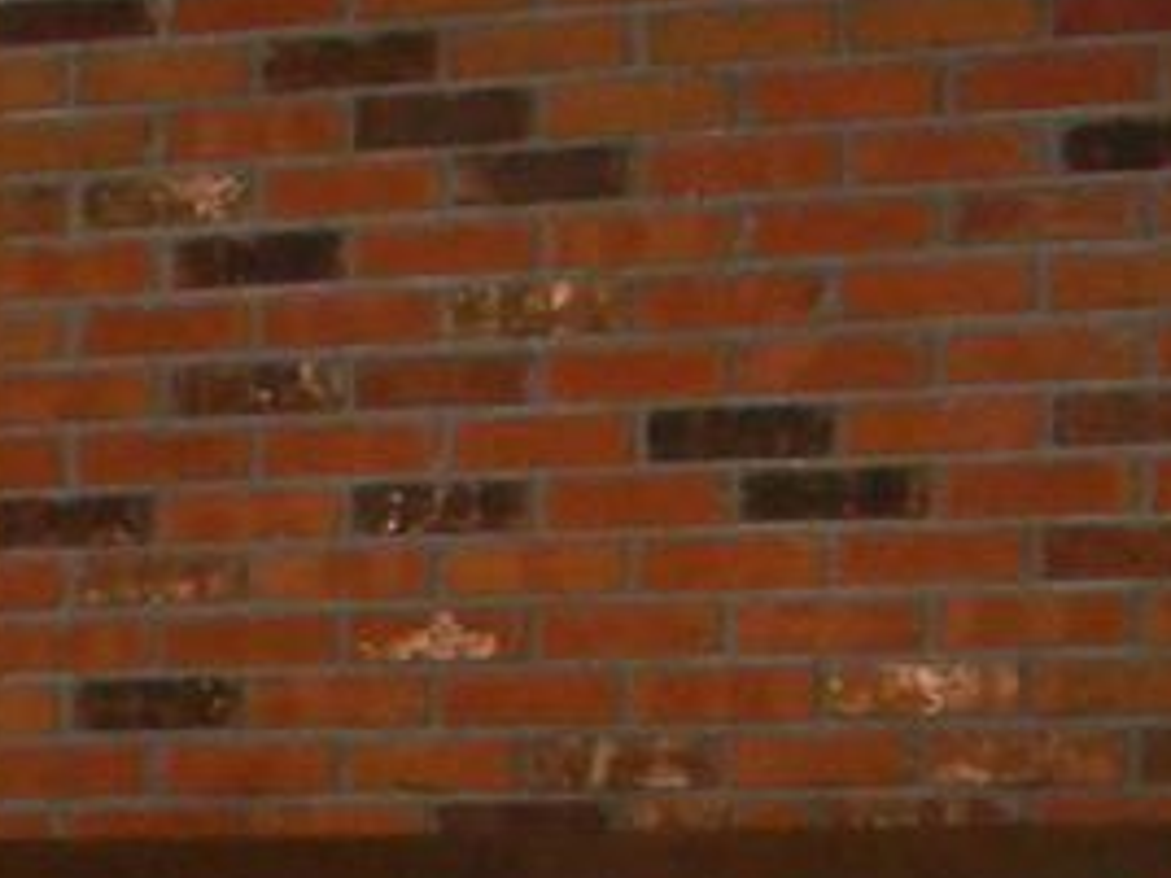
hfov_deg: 11.5
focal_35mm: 167
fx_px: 5649
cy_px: 1603
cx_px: -450
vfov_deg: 8.5
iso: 233
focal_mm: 5
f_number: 3.5
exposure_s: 1/28.8
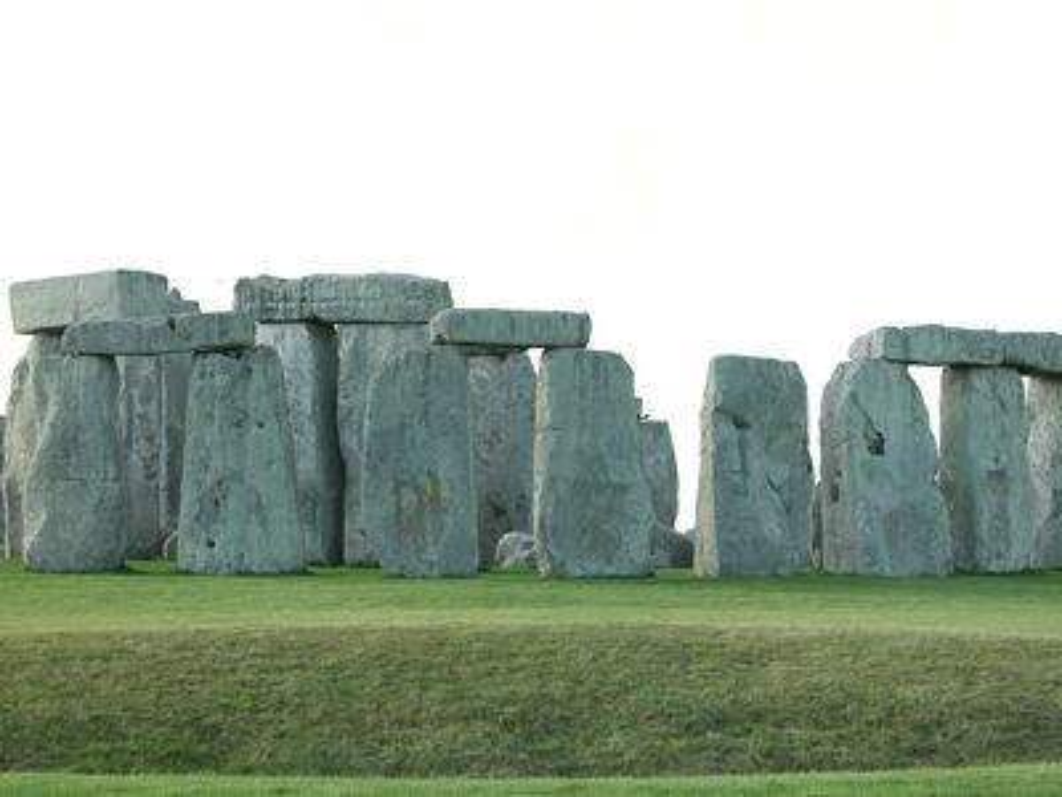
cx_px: 531
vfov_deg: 13.0
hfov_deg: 17.3
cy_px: 398
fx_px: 3497
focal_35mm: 114
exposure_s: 1/151
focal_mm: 29.5
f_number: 4.2
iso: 100
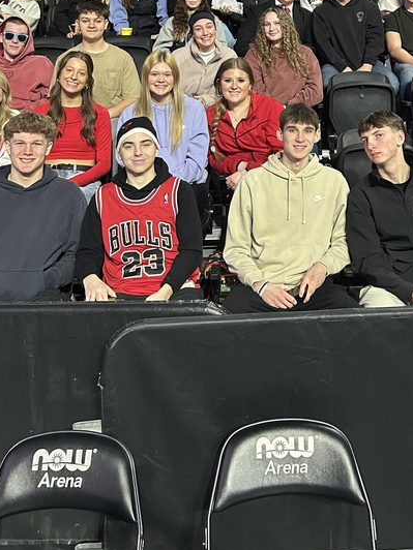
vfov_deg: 36.1
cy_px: 67
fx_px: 795
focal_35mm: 50
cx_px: 259
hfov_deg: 29.0
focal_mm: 5.7
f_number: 1.5
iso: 320
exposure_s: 1/60
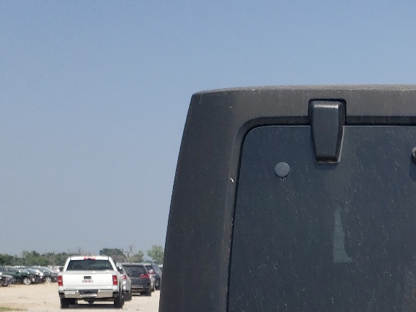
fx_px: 877
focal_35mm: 73
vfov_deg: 18.6
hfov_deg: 24.4
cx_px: 490
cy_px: 414
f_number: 1.5
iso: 50
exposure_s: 1/5000
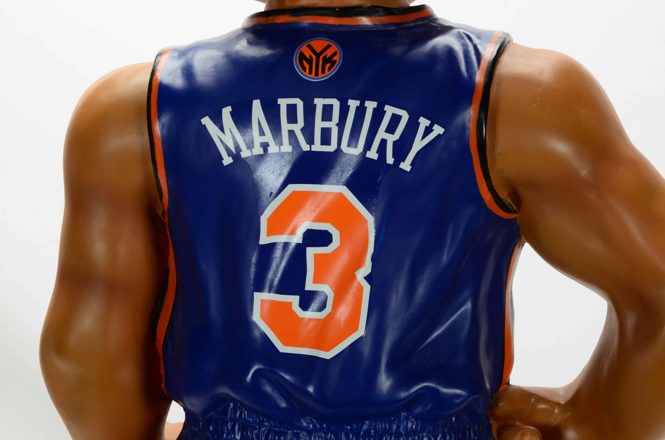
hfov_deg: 13.1
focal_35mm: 158
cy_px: 220
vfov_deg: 8.7
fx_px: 2903
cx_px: 332
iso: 200
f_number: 18
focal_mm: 105
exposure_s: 1/160
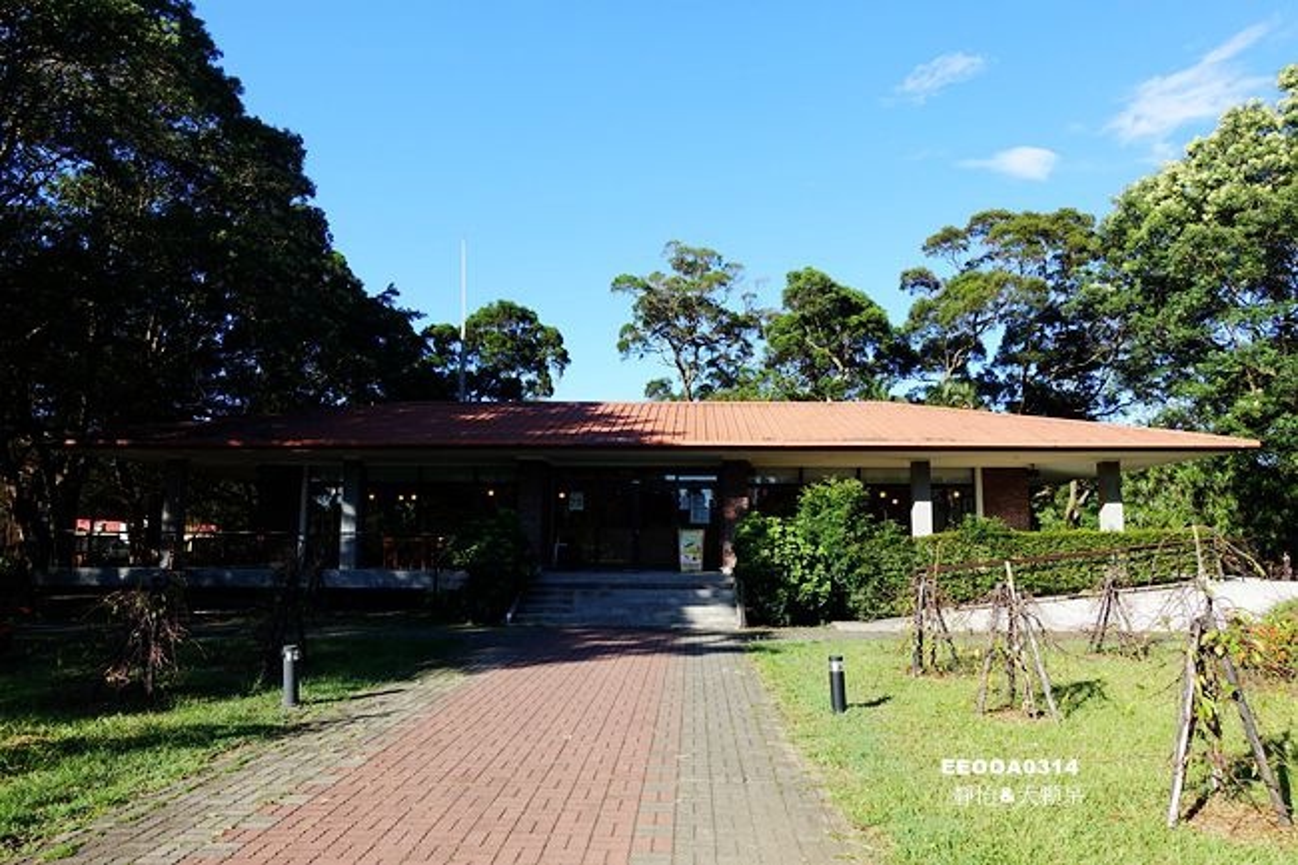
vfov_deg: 53.1
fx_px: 865
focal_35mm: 24
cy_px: 432
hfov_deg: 73.8
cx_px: 649
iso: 125
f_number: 4
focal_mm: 8.8
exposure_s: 1/500
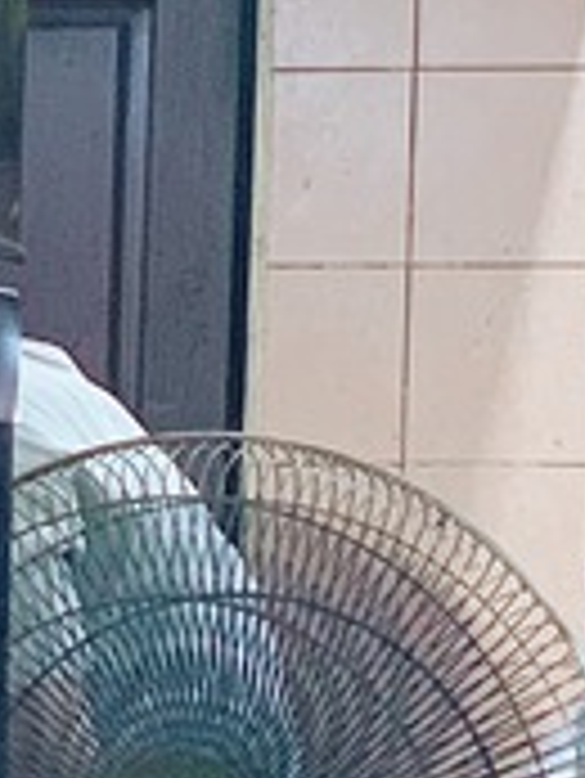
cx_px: 1404
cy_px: 81
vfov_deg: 7.5
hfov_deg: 5.4
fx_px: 5941
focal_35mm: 264
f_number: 2.4
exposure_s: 1/39
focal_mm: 6
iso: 500
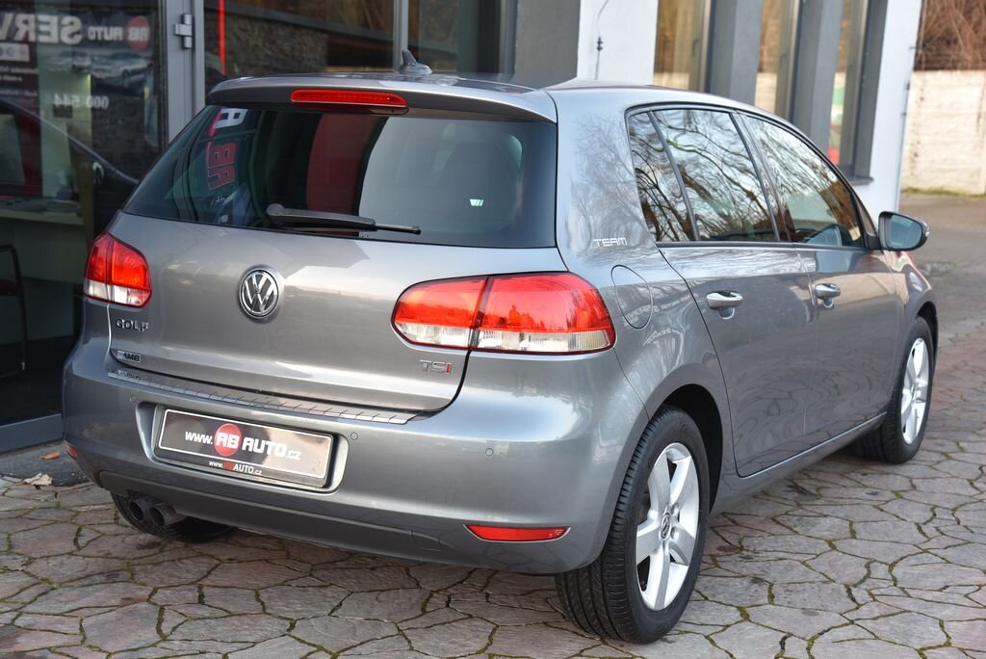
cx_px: 493
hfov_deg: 38.2
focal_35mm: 52
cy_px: 330
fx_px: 1425
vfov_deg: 26.0
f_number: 5
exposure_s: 1/100
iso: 500
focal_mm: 52
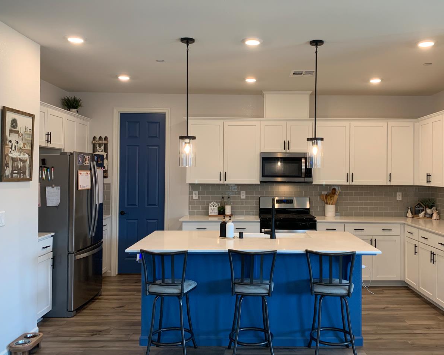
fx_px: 421
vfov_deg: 45.8
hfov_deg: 55.5
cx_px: 253
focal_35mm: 32
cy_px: 168
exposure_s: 1/60
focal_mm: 4.25
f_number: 1.8
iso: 64
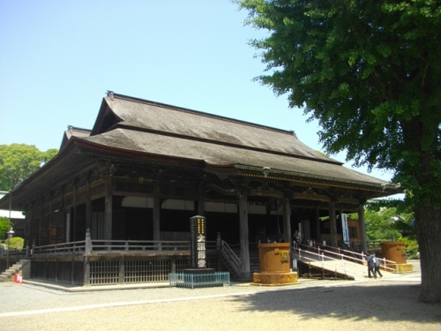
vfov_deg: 44.2
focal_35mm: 32
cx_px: 220
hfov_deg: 56.8
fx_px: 408
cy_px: 166
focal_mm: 5.7
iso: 100
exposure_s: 1/640
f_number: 2.9
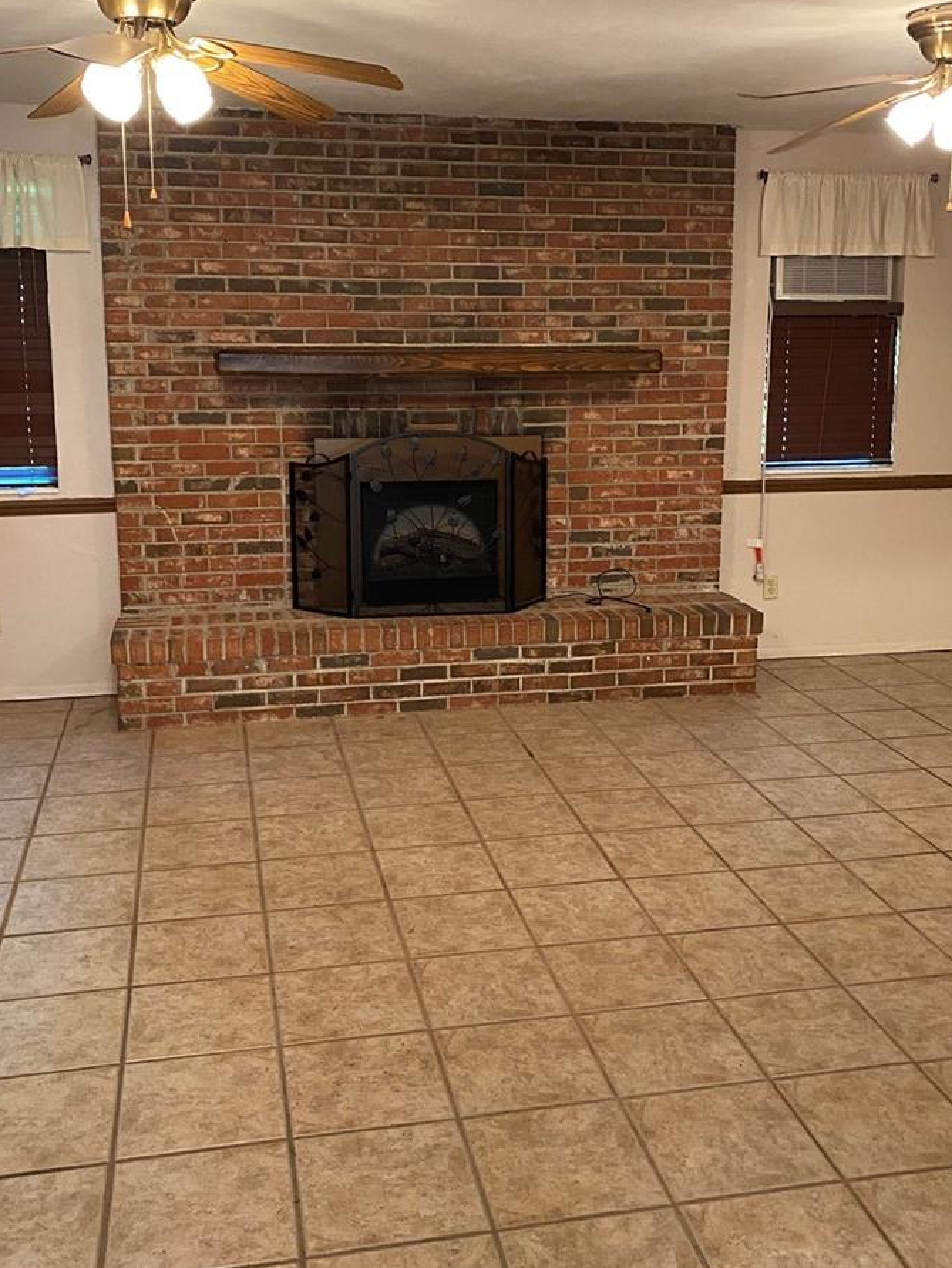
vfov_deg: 52.4
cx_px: 497
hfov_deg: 40.7
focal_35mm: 35
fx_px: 1282
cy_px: 541
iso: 400
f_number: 1.8
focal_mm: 4.25
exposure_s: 1/60
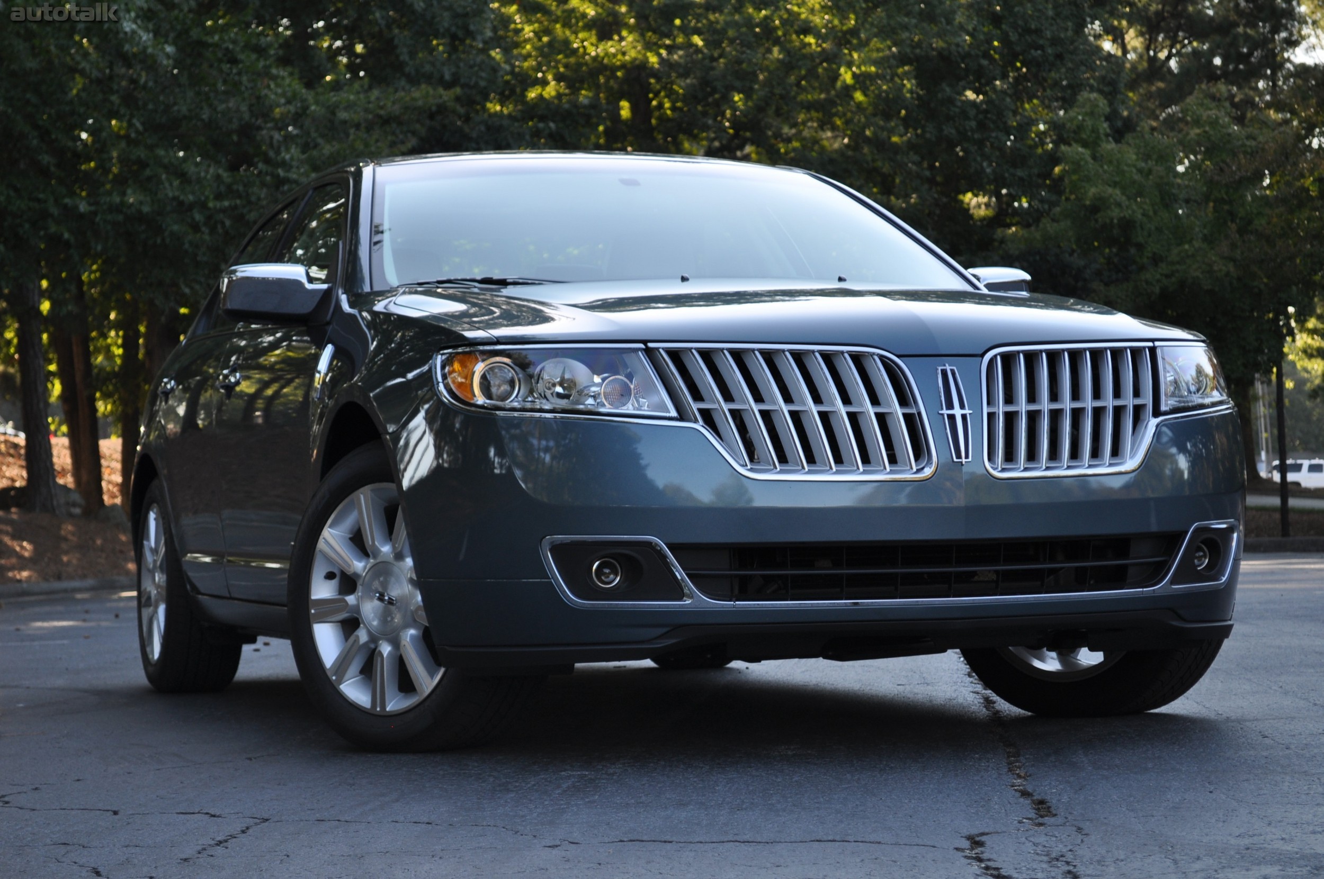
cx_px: 662
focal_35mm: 78
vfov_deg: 17.5
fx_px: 2865
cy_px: 440
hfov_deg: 26.0
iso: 200
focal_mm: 52
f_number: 5.6
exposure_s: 1/125
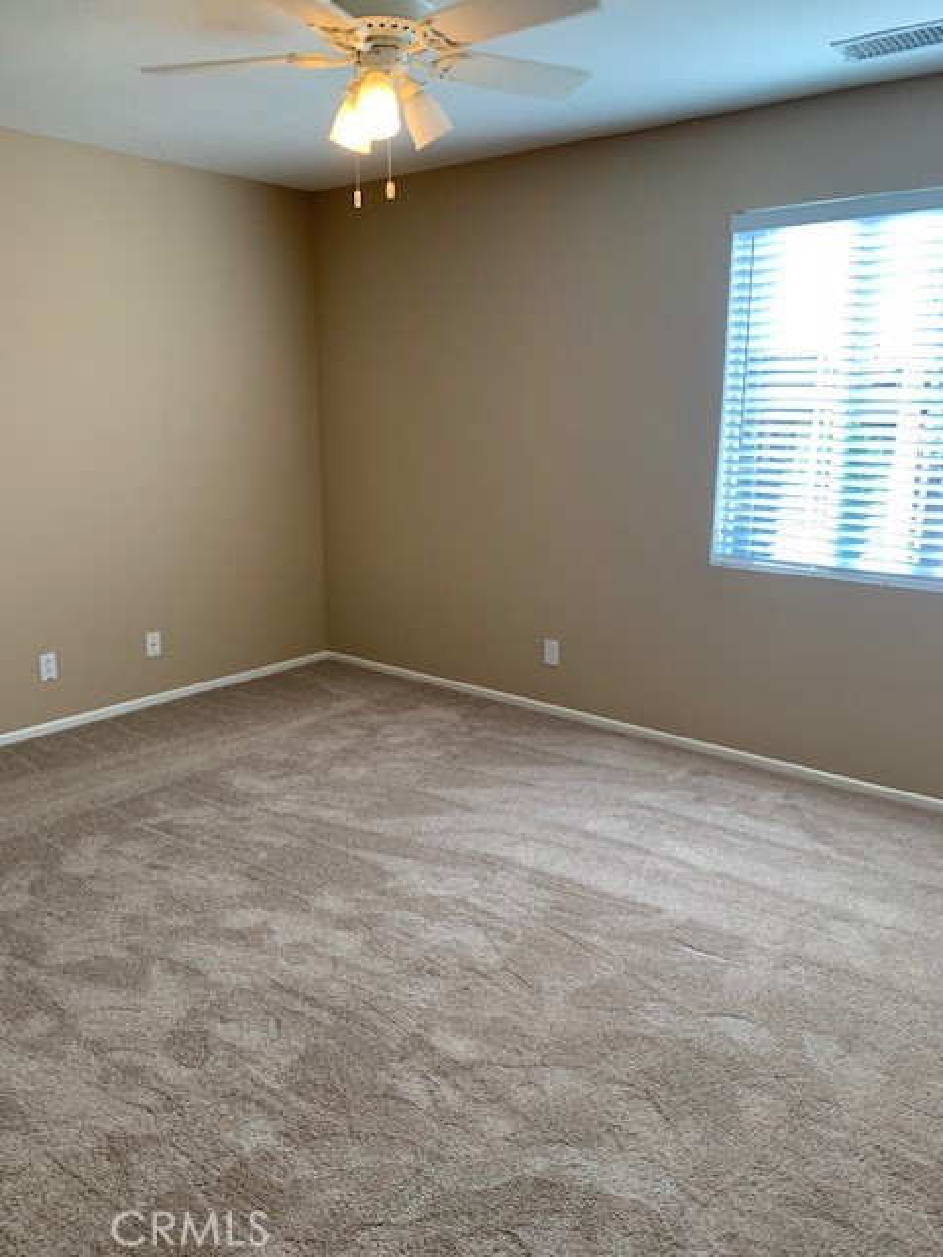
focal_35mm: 26
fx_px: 944
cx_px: 472
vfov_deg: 67.3
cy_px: 628
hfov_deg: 53.1
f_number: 1.8
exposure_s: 1/120
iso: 80
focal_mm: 4.25
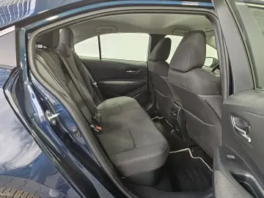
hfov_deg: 73.9
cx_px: 132
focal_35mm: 23
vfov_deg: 58.9
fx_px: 175
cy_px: 99
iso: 500
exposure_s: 1/100
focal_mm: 6.3
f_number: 1.7
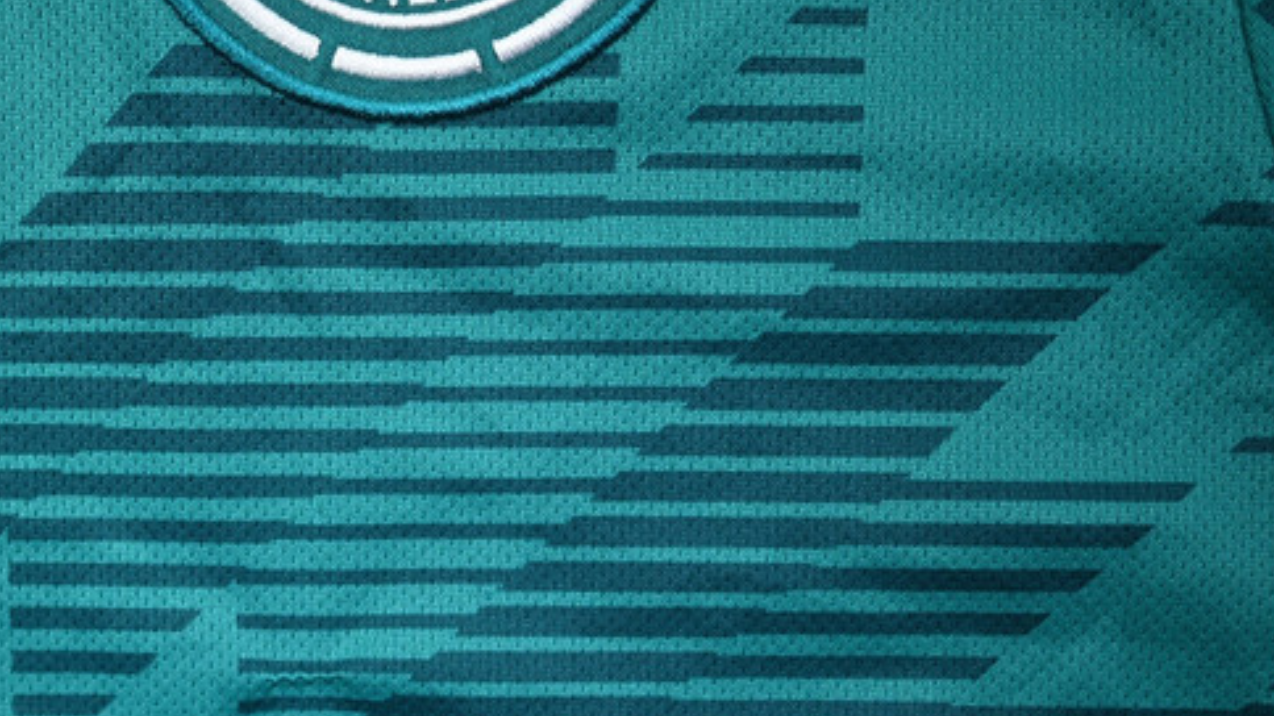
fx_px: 1756
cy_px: 582
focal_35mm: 52
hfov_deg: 37.8
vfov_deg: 22.7
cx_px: 188
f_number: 4
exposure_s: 1/125
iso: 200
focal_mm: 24
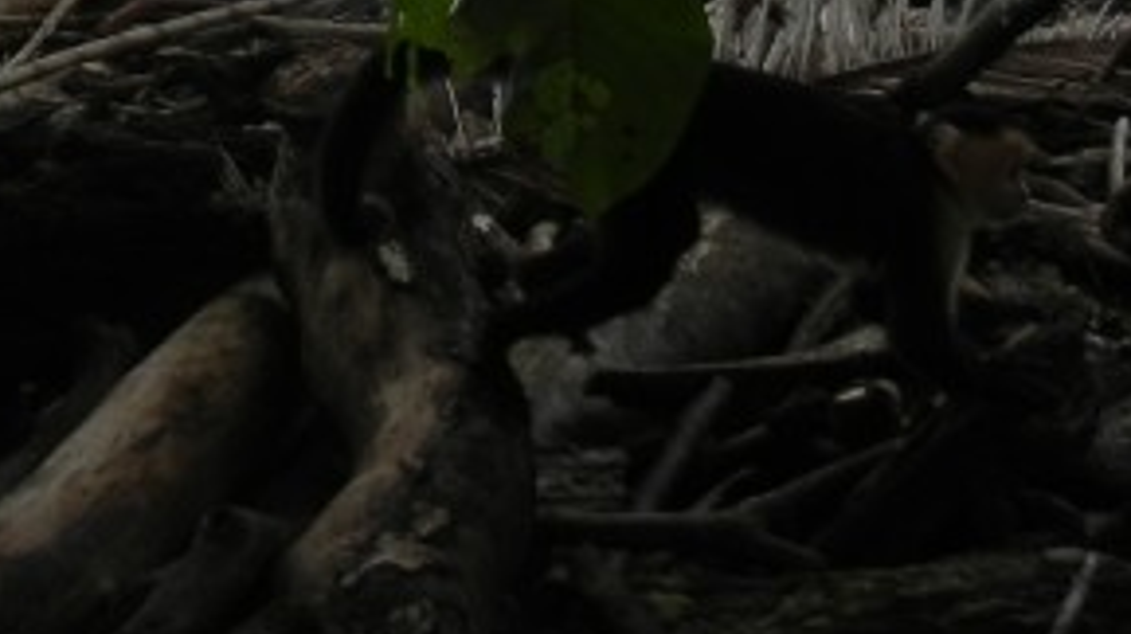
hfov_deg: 17.7
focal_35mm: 116
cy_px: -219
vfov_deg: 10.2
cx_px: -168
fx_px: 3476
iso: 160
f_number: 3.5
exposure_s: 1/574
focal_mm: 5.4
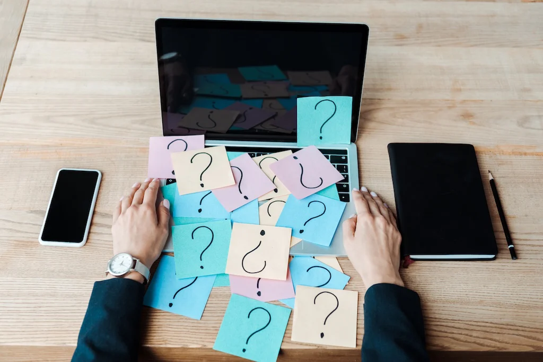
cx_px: 272
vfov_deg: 27.0
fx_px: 754
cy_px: 181
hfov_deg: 39.6
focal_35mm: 50
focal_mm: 50
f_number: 3.5
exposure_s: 1/160
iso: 320
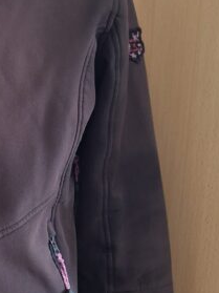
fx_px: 557
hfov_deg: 20.1
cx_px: -76
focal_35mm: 66
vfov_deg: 29.4
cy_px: 140
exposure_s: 1/20
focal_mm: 5.54
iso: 1000
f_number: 1.8
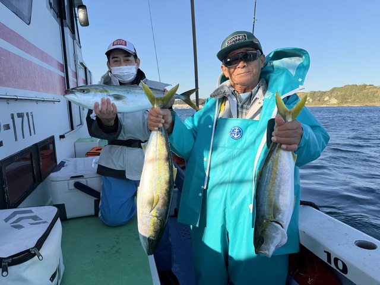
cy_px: 142
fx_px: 263
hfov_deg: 71.6
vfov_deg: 56.8
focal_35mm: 24
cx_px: 190
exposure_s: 1/3021
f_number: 1.78
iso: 100
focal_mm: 6.76
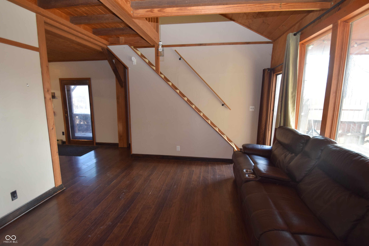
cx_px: 184
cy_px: 123
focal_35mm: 17
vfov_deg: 69.7
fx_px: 177
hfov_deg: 92.4
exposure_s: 1/80
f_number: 4
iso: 800
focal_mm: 11.5
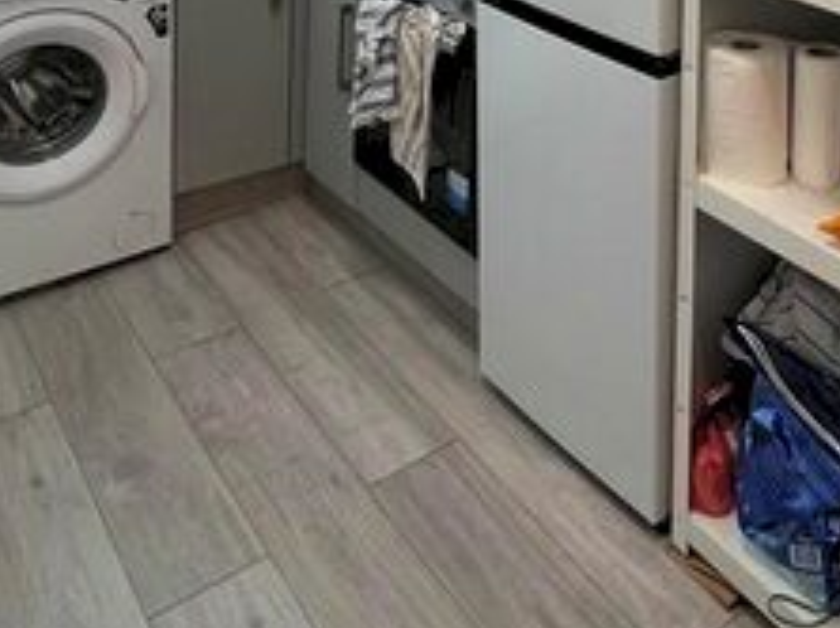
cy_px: -229
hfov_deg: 43.4
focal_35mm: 41
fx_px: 994
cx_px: 685
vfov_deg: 27.8
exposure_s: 1/100
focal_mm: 1.57
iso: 100
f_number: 1.8
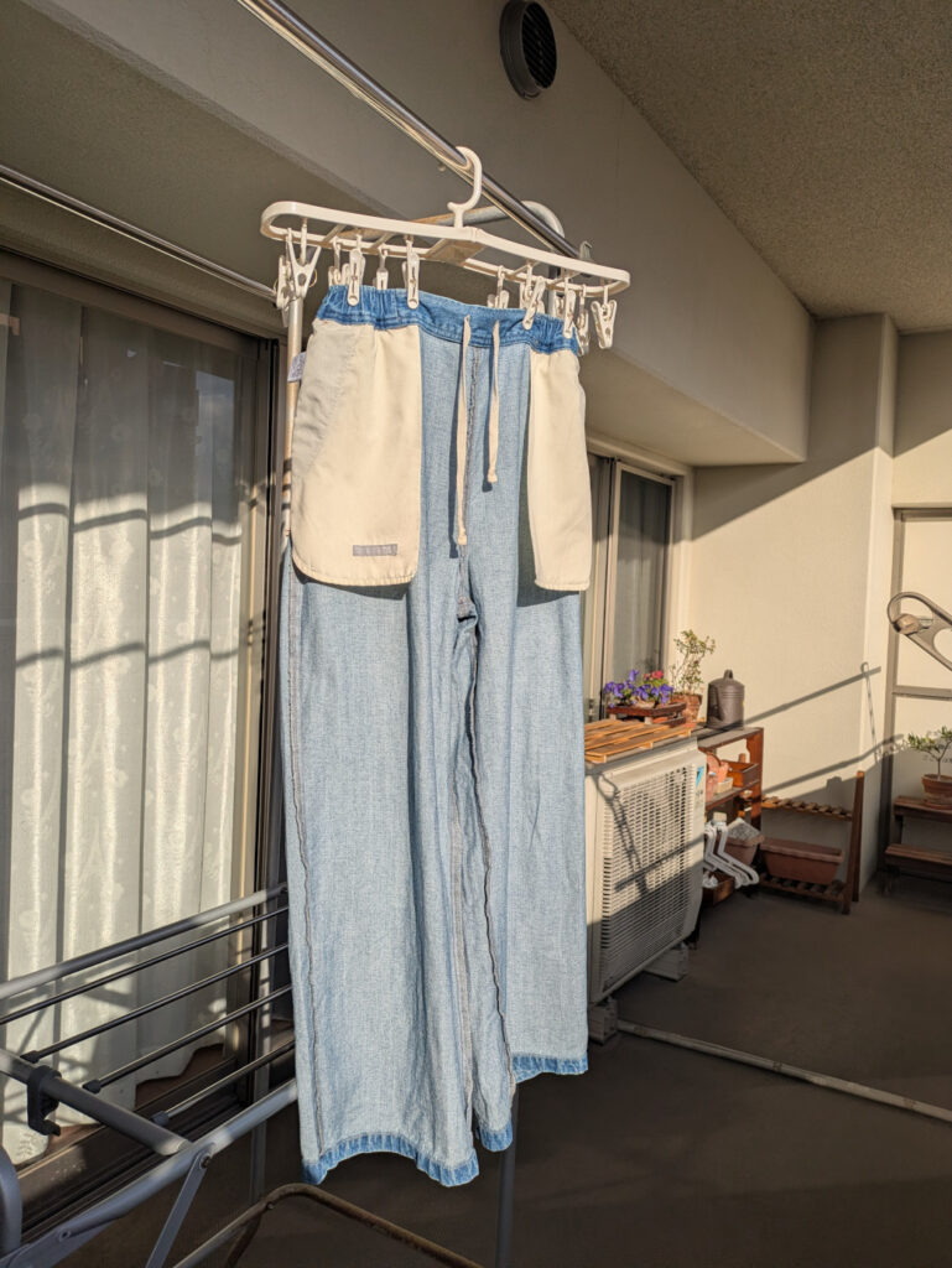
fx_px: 916
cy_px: 634
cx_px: 476
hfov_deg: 54.9
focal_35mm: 25
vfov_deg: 69.4
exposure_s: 1/3953
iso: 49
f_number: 1.89
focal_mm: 5.43
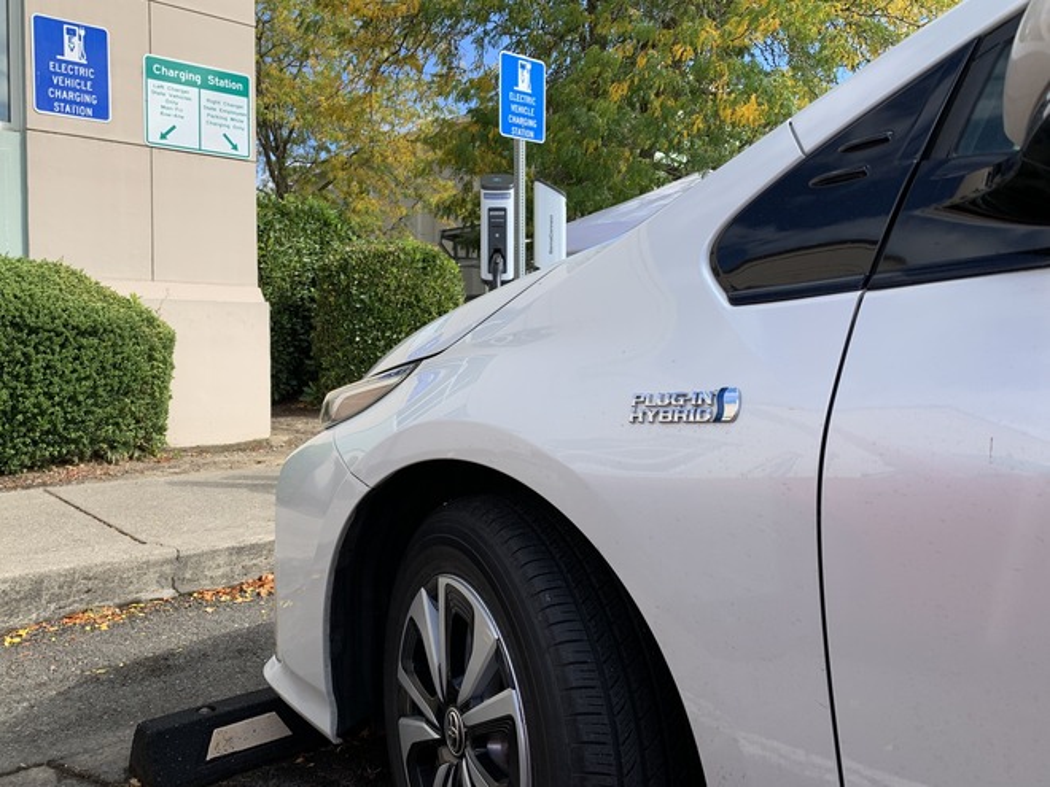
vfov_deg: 53.1
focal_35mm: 26
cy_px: 394
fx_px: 789
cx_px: 525
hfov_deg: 67.3
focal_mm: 4.25
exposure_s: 1/1176
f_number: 1.8
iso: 25
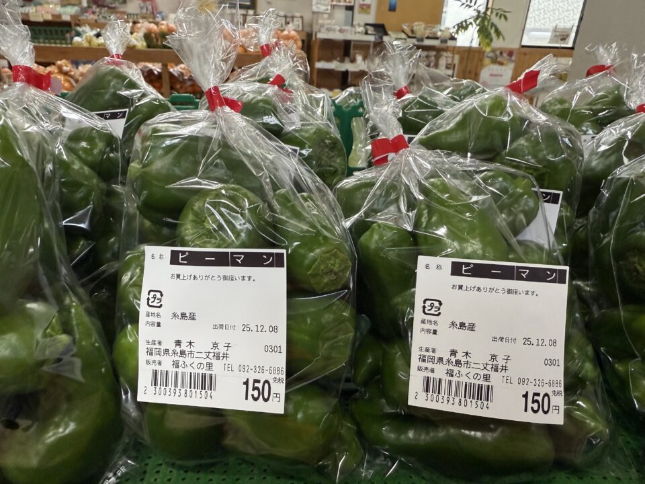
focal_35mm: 24
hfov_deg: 71.6
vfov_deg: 56.8
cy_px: 242
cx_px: 322
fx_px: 447
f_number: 2.2
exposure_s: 1/120
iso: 320
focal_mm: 2.22
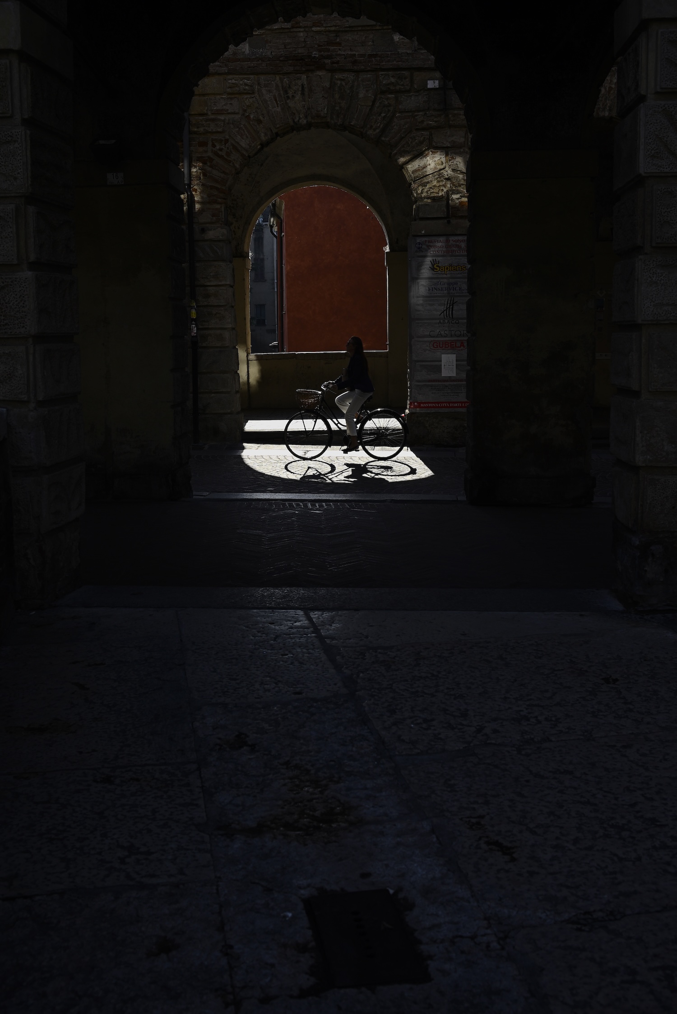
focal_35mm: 40
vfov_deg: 48.4
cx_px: 338
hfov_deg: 33.4
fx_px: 1127
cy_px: 507
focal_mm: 40
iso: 100
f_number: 7.1
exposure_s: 1/500
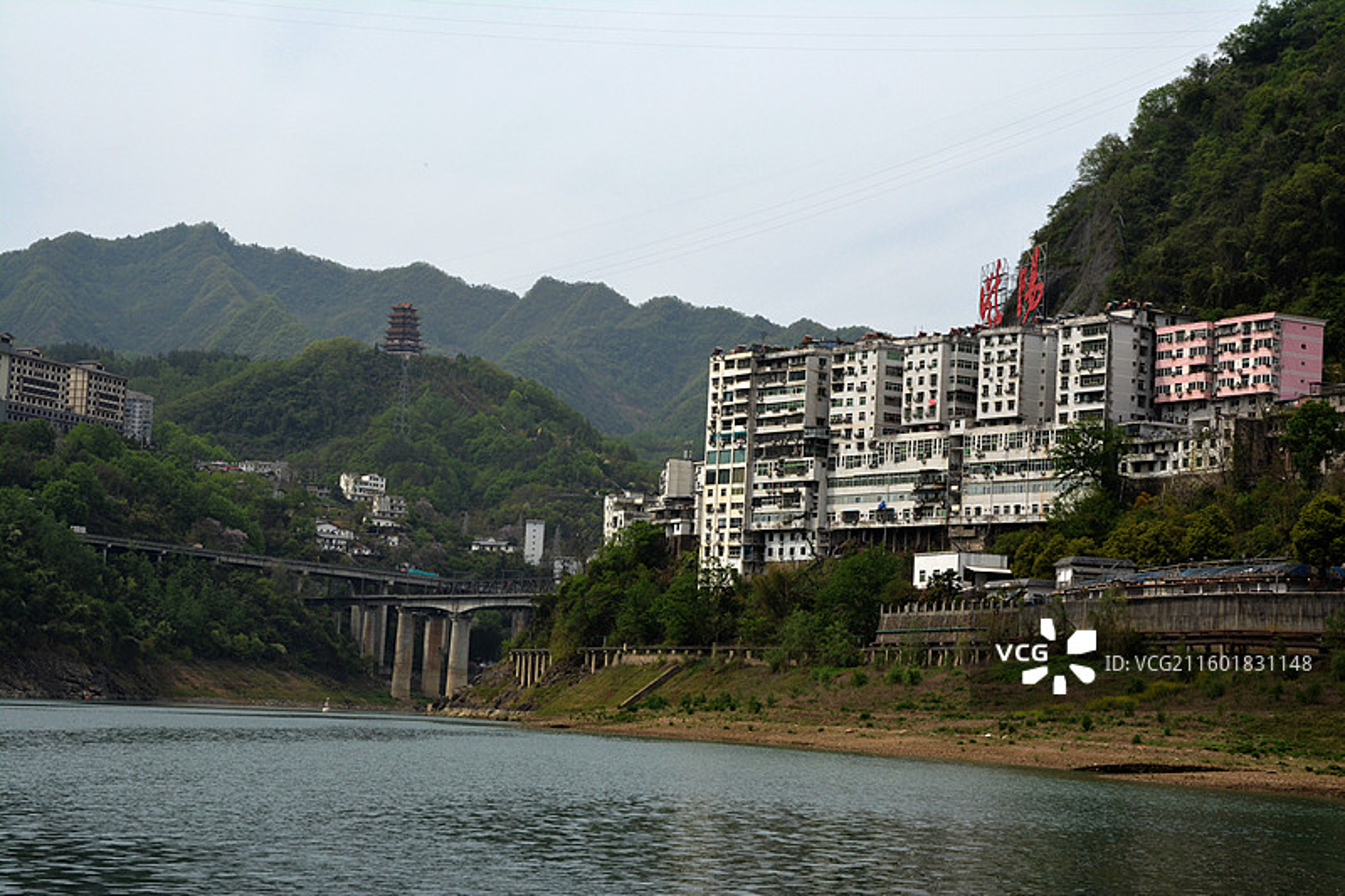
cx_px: 672
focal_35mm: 75
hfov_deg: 27.0
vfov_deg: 18.2
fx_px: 2801
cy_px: 448
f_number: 13
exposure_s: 1/640
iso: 640
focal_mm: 50
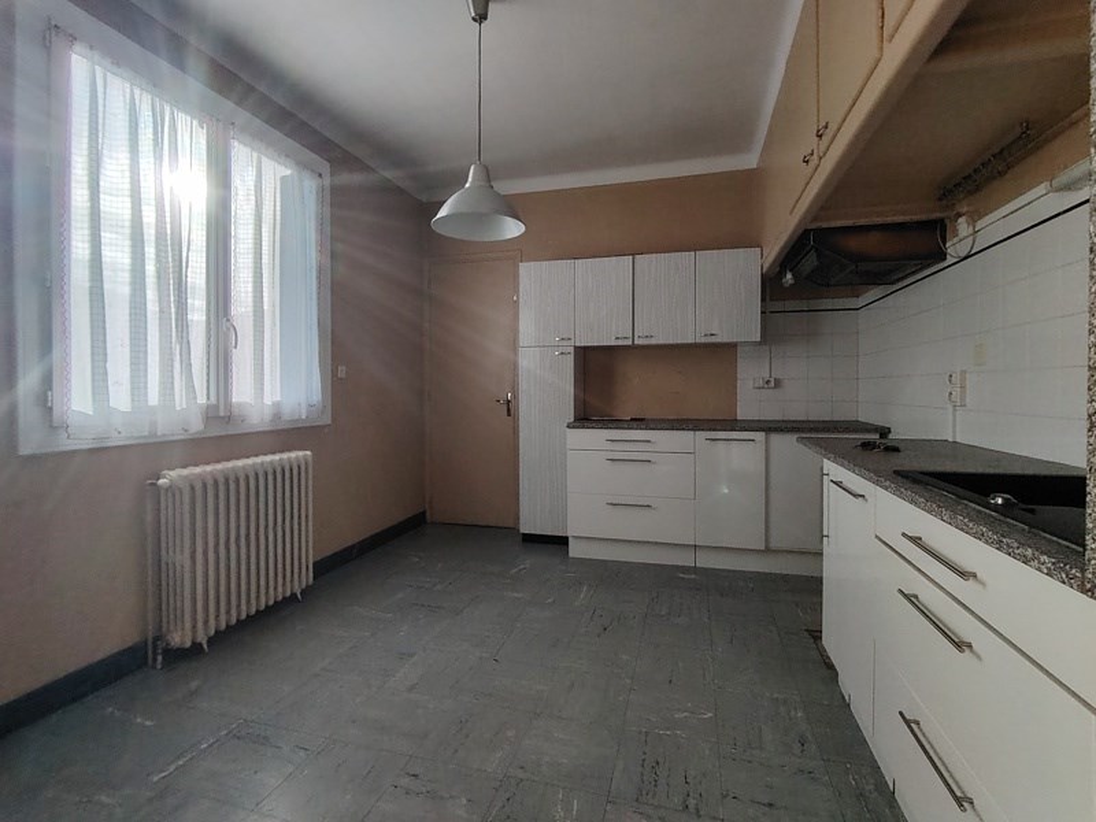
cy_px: 411
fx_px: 538
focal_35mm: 17
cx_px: 548
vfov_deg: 74.7
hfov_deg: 91.0
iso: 100
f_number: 2.2
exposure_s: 1/455
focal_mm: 1.42
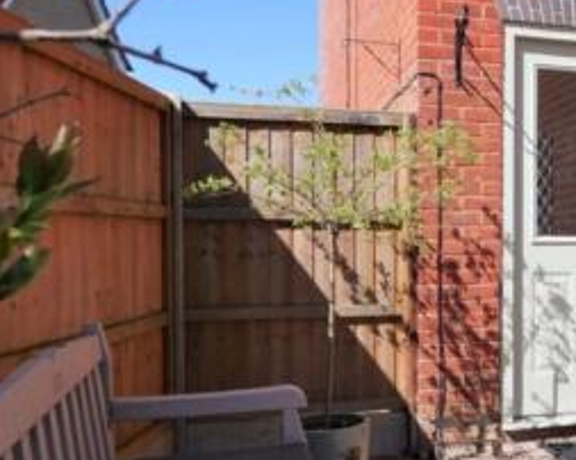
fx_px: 767
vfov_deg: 33.4
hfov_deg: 37.1
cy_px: 252
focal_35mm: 45
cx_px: 569
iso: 200
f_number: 8
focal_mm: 10
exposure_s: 1/400
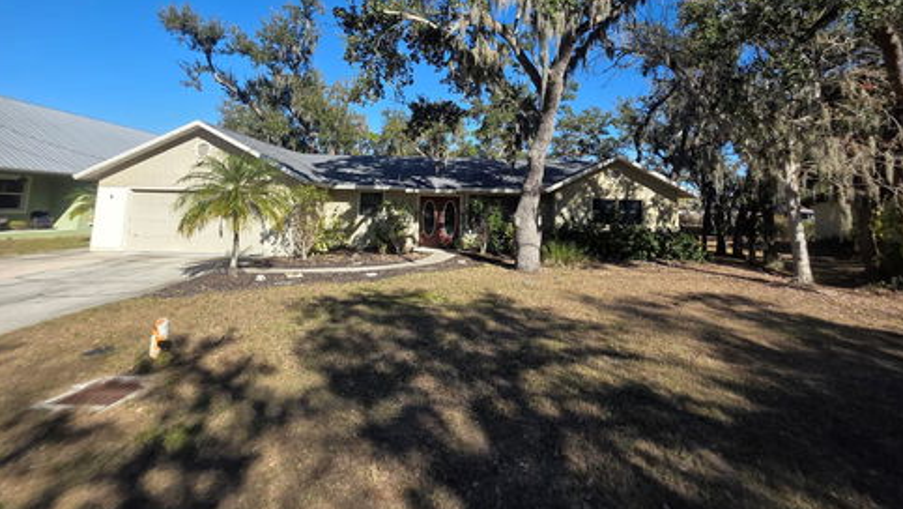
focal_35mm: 15
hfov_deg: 103.0
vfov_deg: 67.9
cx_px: 464
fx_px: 359
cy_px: 155
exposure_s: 1/1336
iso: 40
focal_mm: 2.2
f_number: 1.9
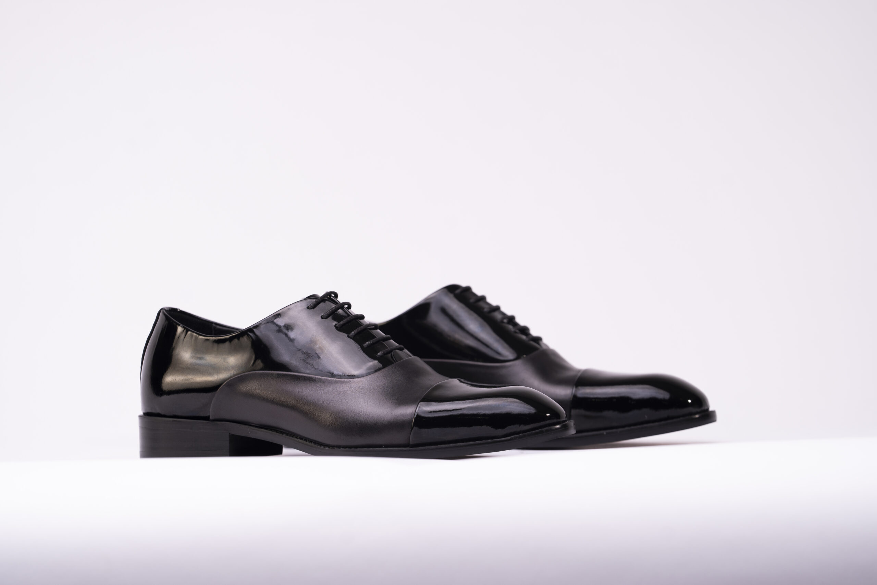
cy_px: 292
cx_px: 438
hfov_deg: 10.4
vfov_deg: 6.9
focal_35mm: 198
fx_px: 4823
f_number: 5
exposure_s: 1/100
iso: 100
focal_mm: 198
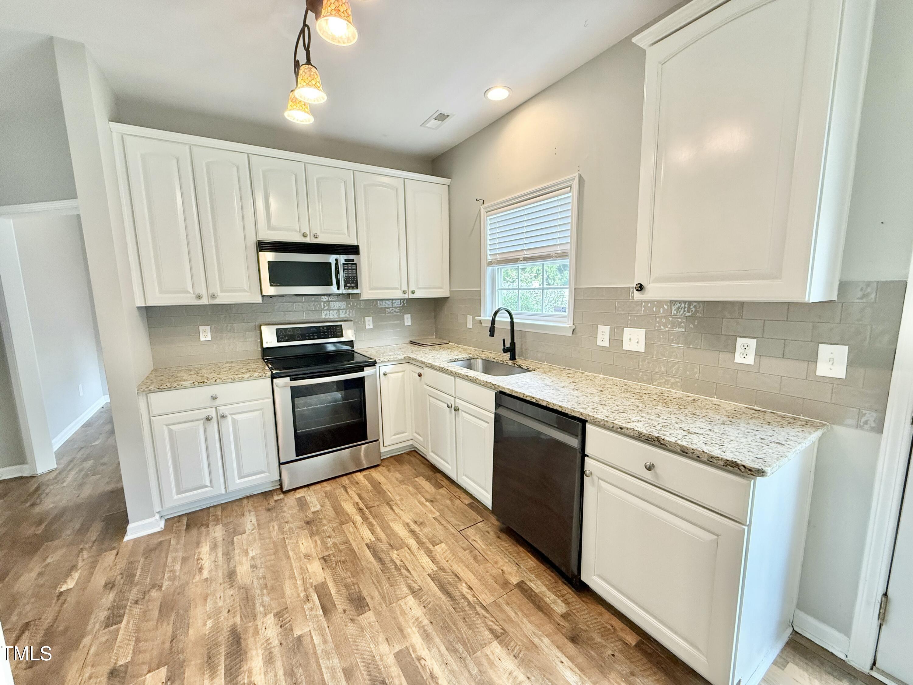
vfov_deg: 85.7
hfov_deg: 102.1
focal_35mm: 14
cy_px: 342
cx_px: 456
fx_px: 369
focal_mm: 2.22
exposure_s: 1/120
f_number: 2.2
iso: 200
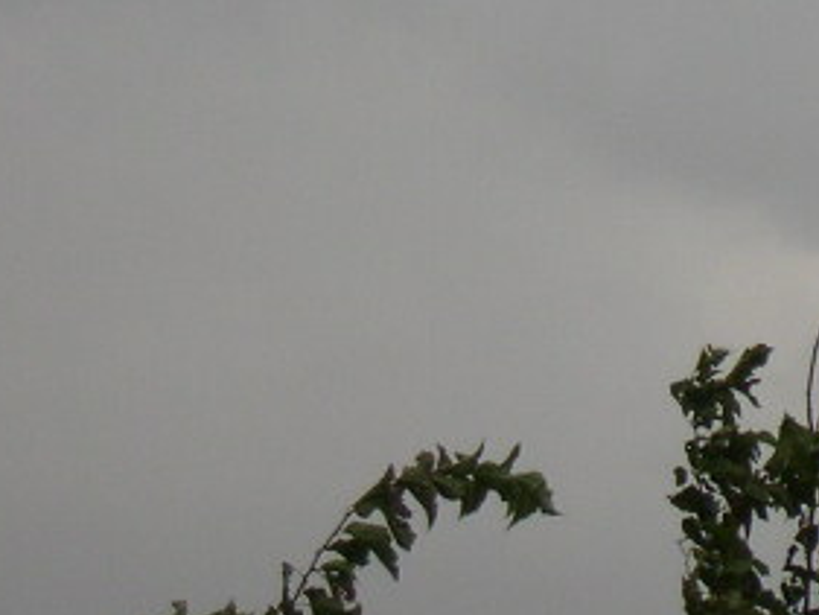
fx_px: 9823
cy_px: -472
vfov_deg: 3.6
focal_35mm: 415
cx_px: 1265
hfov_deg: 4.7
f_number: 4.9
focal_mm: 24
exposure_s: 1/472
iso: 100
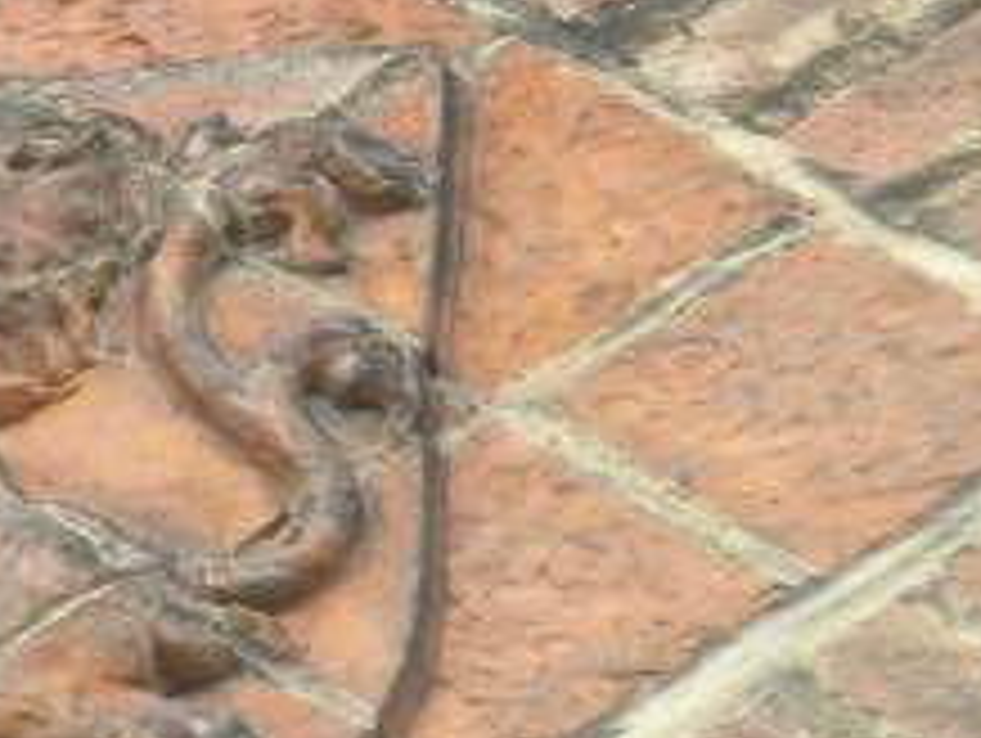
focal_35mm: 1106
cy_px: 549
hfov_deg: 1.8
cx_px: -122
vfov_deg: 1.3
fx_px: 31378
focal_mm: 67.2
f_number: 5
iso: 188
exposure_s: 1/158
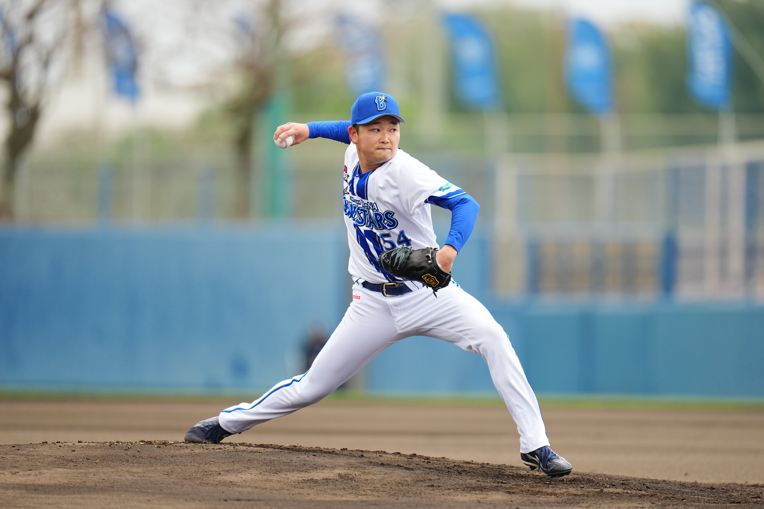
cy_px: 254
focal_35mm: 400
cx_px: 382
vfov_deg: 3.4
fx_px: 8488
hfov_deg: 5.2
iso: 800
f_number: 2.8
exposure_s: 1/2000
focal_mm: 400
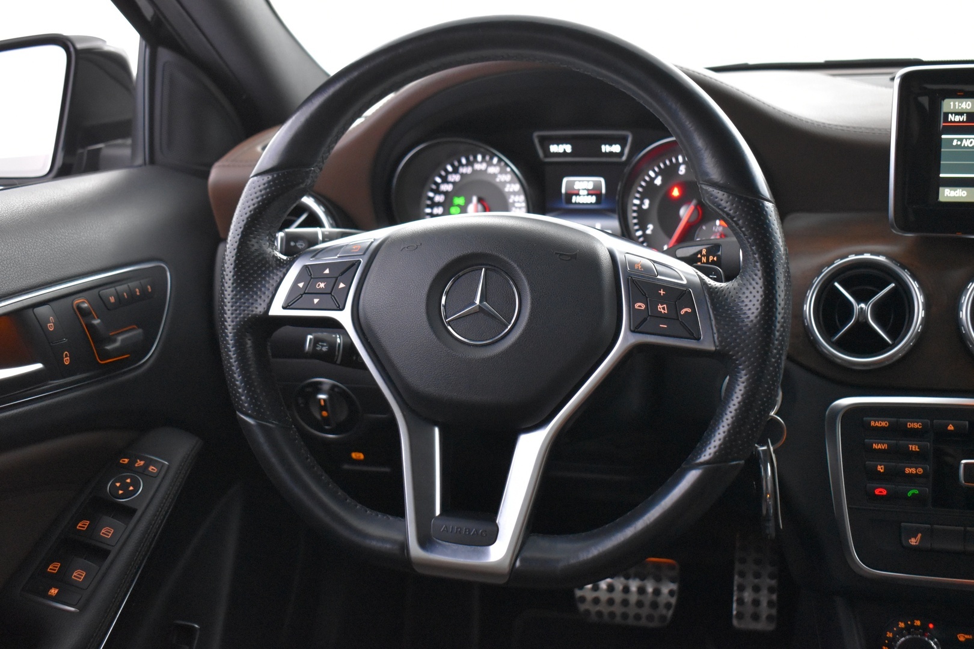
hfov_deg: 45.0
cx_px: 487
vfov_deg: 30.8
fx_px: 1177
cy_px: 324
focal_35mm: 44
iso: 3200
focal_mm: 29
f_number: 4.2
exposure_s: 1/15
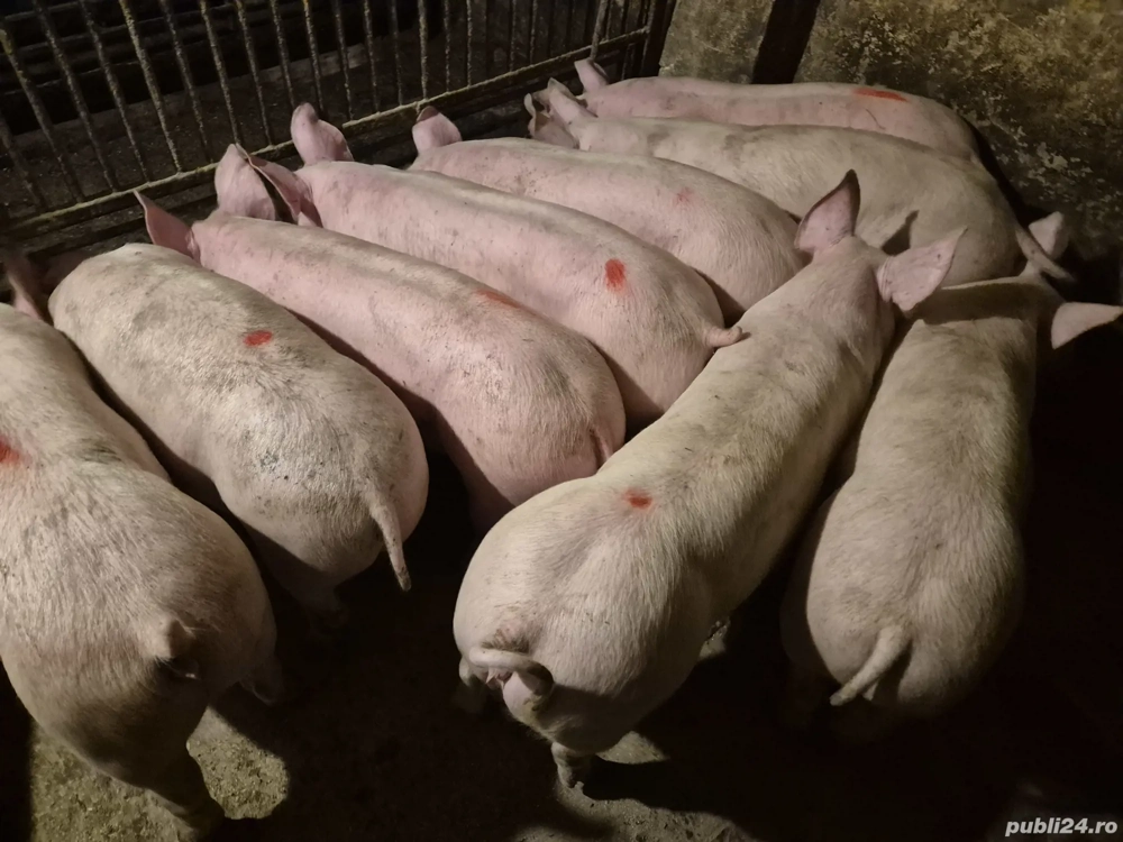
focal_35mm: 23
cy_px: 421
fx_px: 746
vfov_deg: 58.9
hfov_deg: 73.9
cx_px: 562
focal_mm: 5.4
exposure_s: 1/100
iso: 1600
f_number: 1.8
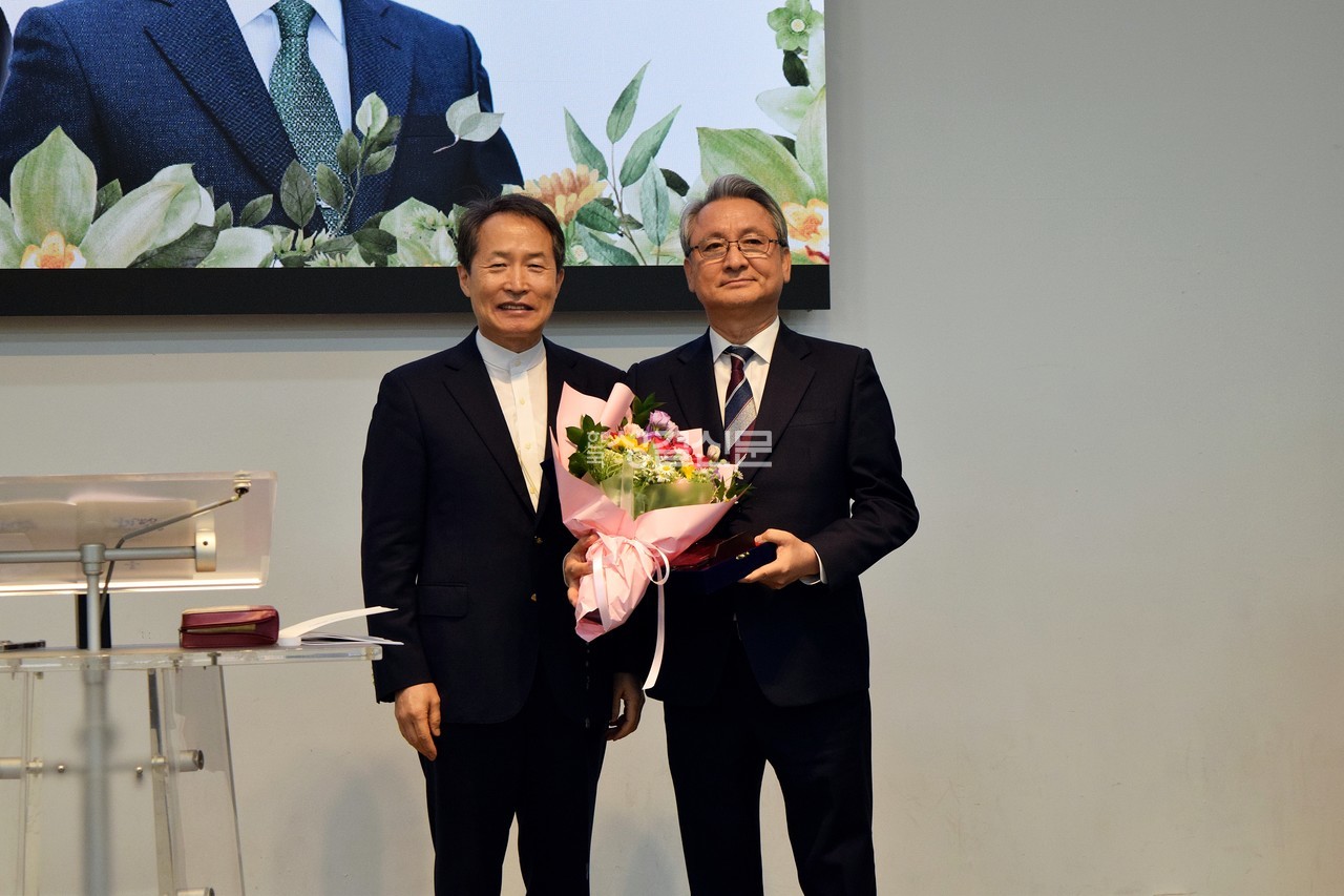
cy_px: 448
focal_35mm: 82
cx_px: 672
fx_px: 3079
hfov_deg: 24.6
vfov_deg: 16.5
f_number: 6.3
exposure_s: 1/100
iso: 1000
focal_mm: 55
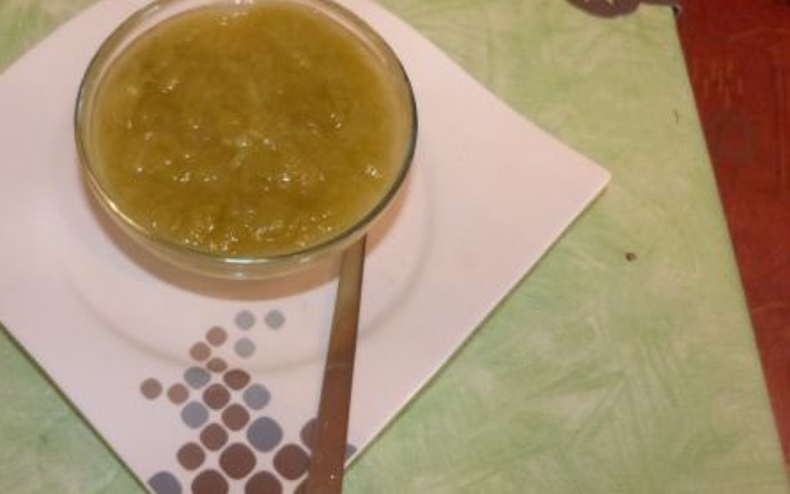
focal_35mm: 38
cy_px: 197
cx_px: 228
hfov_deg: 50.1
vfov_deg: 33.5
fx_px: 818
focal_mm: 4.5
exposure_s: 1/60
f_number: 2.8
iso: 800
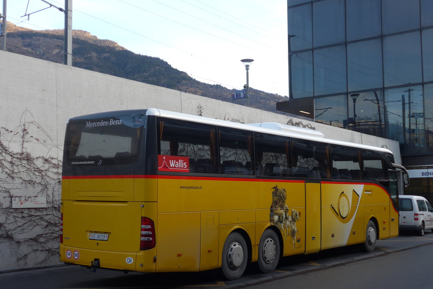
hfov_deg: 41.1
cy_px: 160
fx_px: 577
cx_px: 217
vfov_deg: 28.0
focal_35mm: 48
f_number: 3
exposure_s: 1/160
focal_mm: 9.5
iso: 80
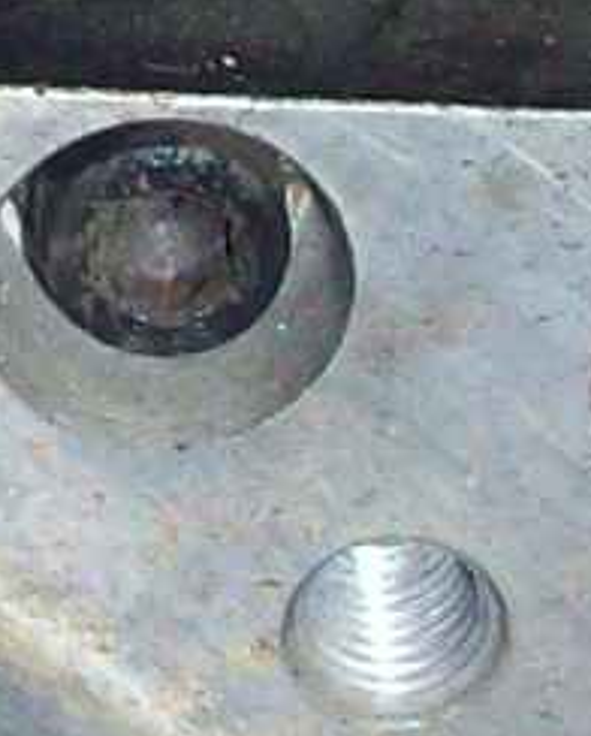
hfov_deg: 5.5
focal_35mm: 278
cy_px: -299
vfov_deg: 6.9
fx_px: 6063
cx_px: -642
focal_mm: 5.7
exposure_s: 1/60
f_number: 2.8
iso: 160
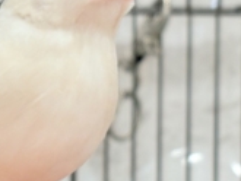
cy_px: 117
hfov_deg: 9.8
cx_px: 110
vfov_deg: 7.4
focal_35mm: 202
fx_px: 1407
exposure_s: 1/50
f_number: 1.6
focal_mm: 5.96
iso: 64
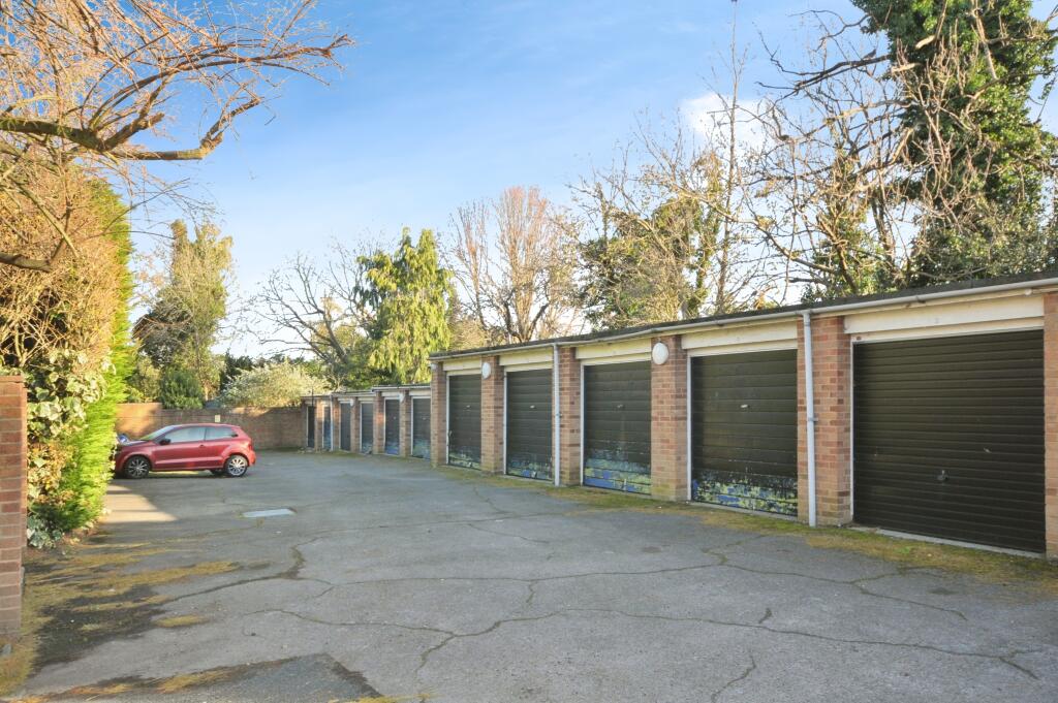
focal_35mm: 28
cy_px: 352
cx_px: 529
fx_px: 837
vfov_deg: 45.6
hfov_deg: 64.6
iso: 200
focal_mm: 19
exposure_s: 1/125
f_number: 5.6
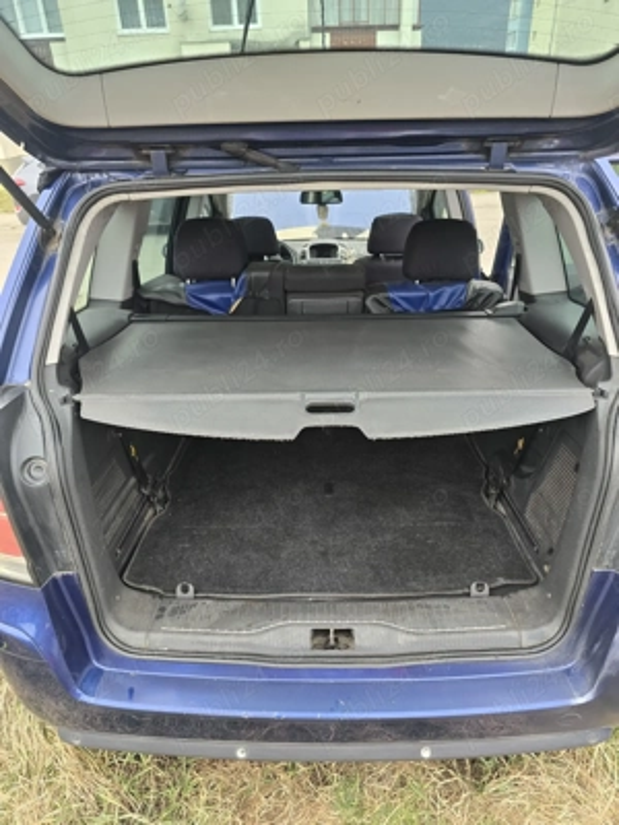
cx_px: 310
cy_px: 412
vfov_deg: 73.9
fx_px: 548
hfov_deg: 58.9
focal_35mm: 23
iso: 160
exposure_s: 1/180
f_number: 1.7
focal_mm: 6.3
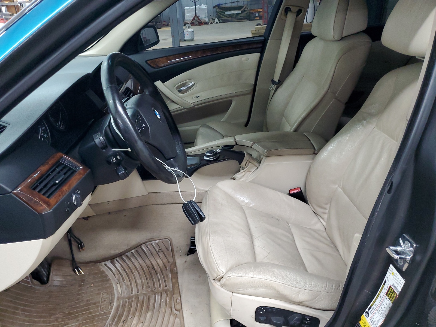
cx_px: 218
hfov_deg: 67.3
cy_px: 164
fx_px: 327
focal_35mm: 26
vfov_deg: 53.1
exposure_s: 1/60.2
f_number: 1.5
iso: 246
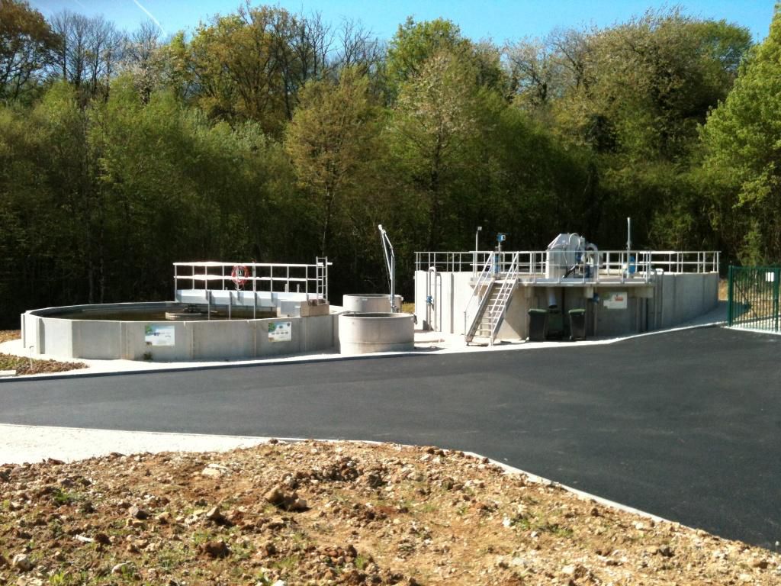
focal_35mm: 35
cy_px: 293
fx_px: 790
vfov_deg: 40.7
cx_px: 390
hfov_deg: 52.6
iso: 64
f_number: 2.8
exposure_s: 1/660
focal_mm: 3.85
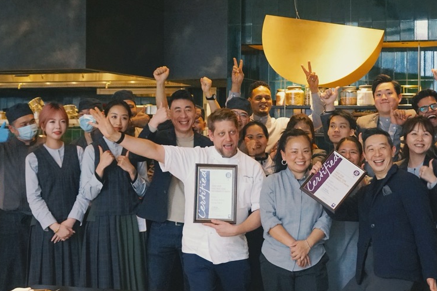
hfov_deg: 32.3
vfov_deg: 21.9
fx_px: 752
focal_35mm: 62
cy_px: 127
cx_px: 270
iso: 5000
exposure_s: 1/160
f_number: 4
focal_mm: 24
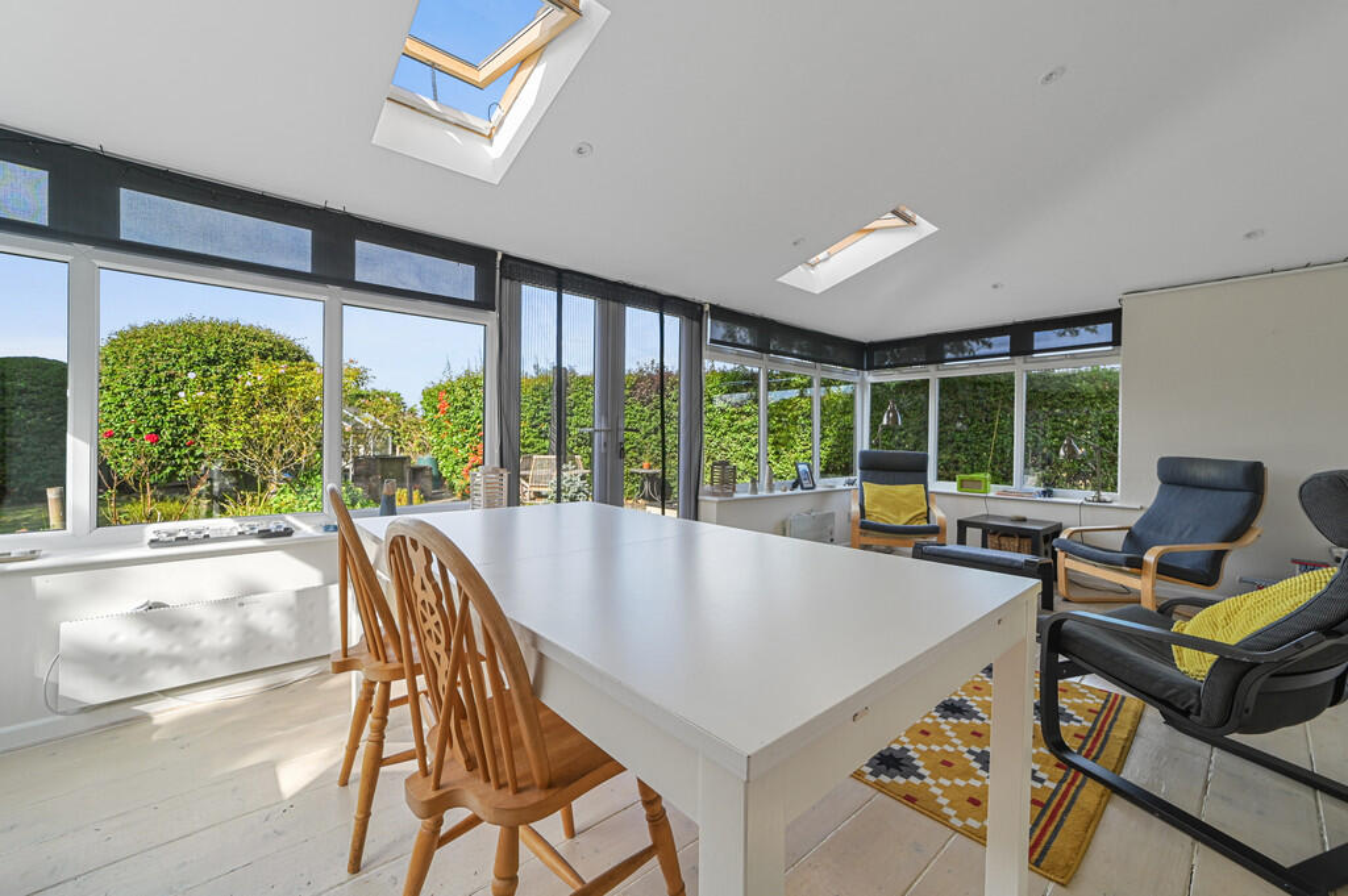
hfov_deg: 104.3
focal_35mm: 14
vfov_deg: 81.1
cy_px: 448
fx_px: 524
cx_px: 674
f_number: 8
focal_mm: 14
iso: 400
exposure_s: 1/30
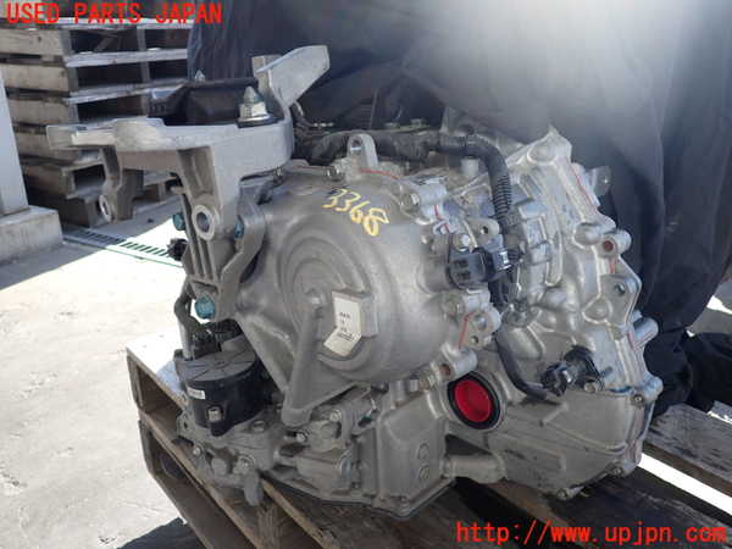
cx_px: 366
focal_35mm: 28
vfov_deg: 49.7
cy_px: 274
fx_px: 592
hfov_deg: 63.4
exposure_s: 1/320
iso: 100
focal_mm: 5.05
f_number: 2.2
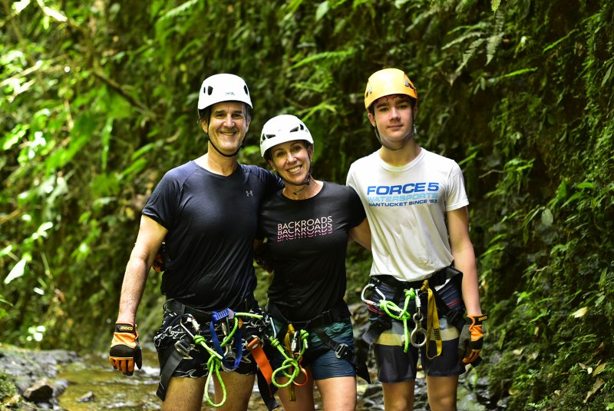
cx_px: 307
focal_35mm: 75
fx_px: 1280
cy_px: 206
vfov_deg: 18.2
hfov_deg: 27.0
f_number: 2
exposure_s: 1/250
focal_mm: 50
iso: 1000
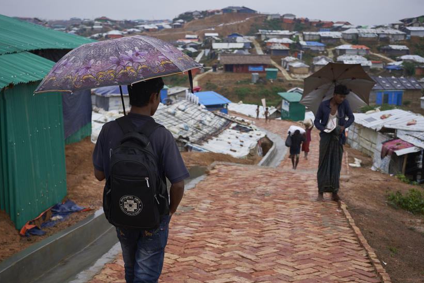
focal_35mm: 51
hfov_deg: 38.9
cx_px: 210
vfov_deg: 26.4
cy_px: 171
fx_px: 601
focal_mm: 35
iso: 160
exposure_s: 1/1250
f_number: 4
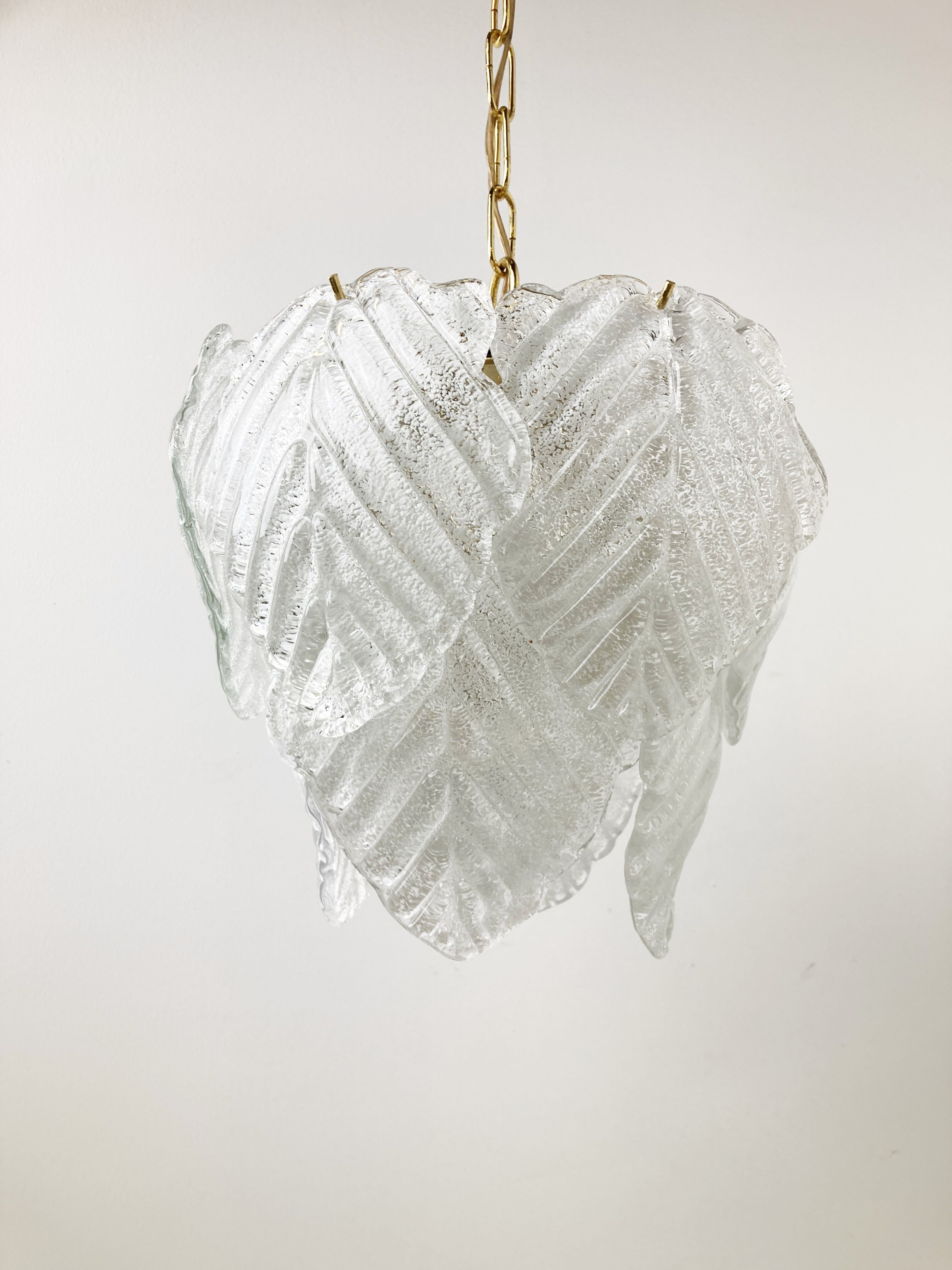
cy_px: 635
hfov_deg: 49.7
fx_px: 1027
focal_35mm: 28
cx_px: 476
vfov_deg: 63.4
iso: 25
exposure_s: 1/100
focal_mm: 3.99
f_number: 1.8
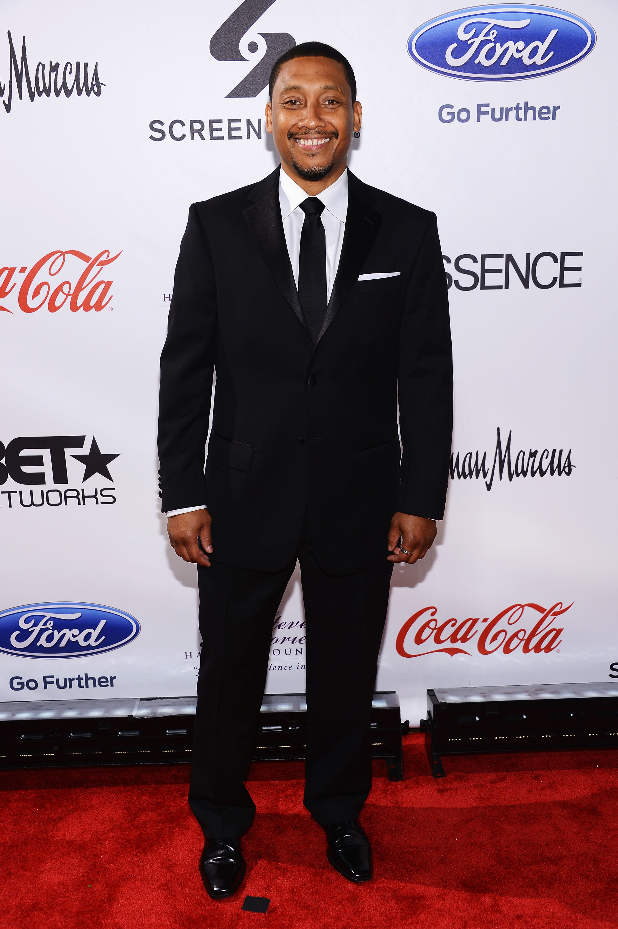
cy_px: 464
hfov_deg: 35.0
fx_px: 979
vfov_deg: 50.7
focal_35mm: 38
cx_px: 309
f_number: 7.1
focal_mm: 38
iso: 500
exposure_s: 1/160
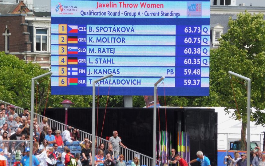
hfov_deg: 4.6
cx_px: 115
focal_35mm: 458
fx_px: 3308
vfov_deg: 2.9
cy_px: 95
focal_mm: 65
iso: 100
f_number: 6.3
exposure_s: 1/320
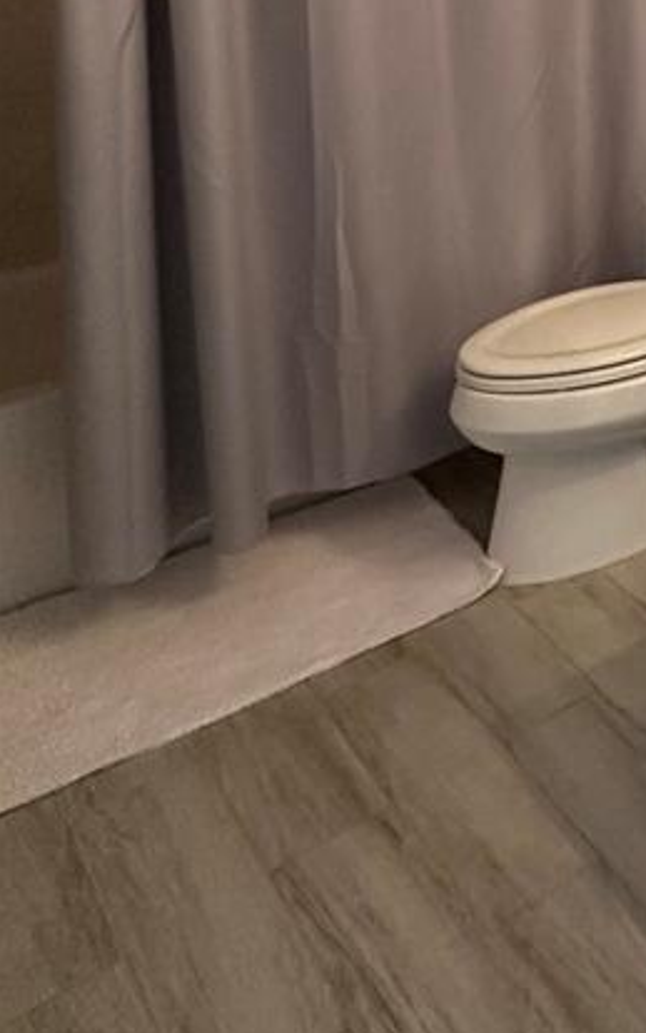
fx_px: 1210
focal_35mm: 43
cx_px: 1117
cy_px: -50
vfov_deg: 39.4
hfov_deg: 21.4
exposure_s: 1/60
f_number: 2.2
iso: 200
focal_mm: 2.22
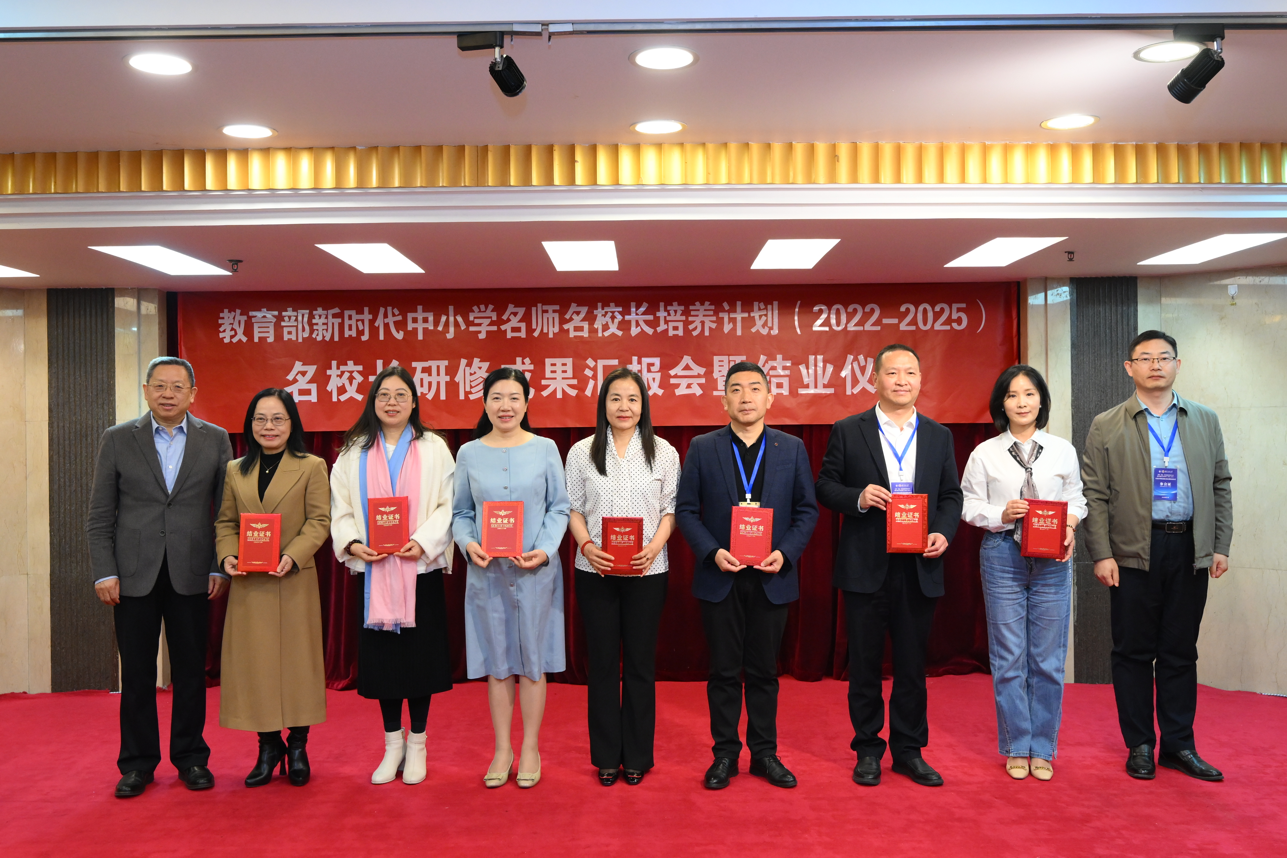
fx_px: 1144
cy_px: 429
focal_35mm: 32
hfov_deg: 58.7
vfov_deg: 41.1
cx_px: 644
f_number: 4
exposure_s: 1/100
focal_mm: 21.5
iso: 1600
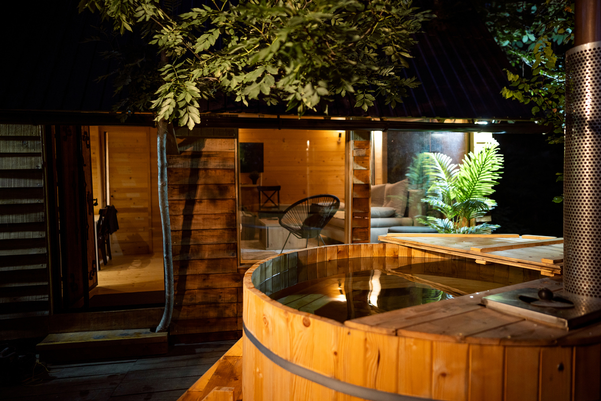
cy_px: 200
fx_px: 401
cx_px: 300
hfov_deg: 73.7
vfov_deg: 53.1
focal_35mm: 24
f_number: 1.4
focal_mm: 24
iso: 800
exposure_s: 1/250
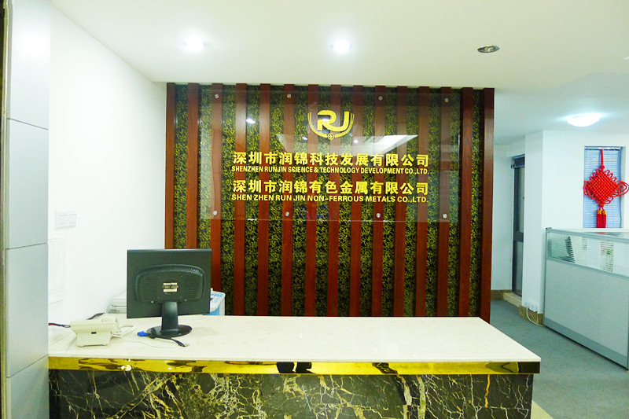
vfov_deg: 53.1
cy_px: 210
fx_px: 419
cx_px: 314
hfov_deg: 73.8
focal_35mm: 24
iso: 400
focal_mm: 5.1
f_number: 2
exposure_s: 1/20
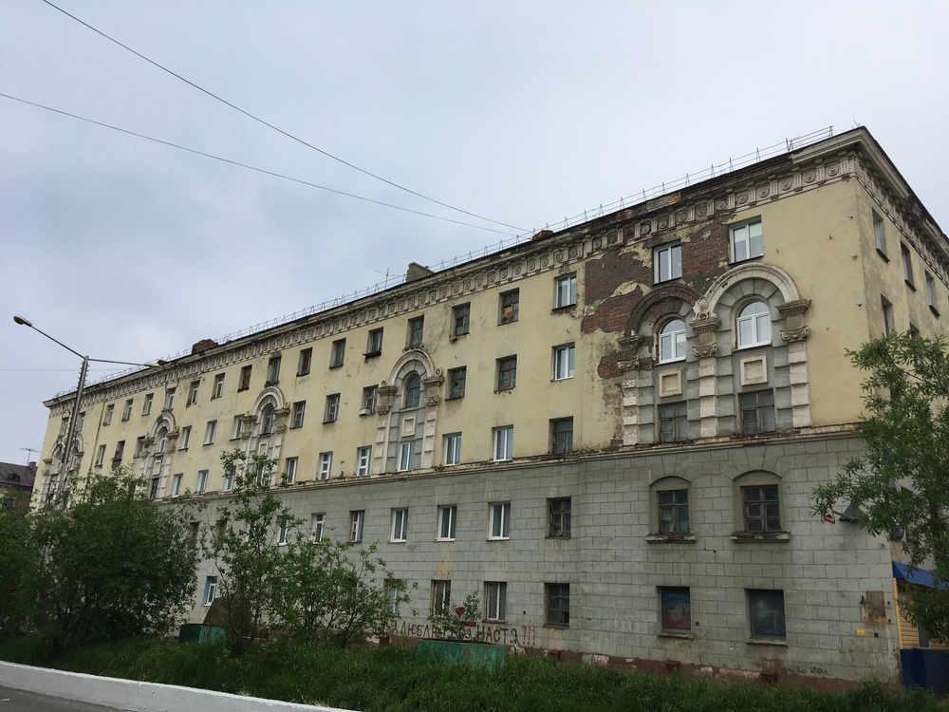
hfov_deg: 61.7
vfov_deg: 48.2
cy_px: 356
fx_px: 795
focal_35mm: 29
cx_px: 474
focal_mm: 4.15
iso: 25
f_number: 2.2
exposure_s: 1/545
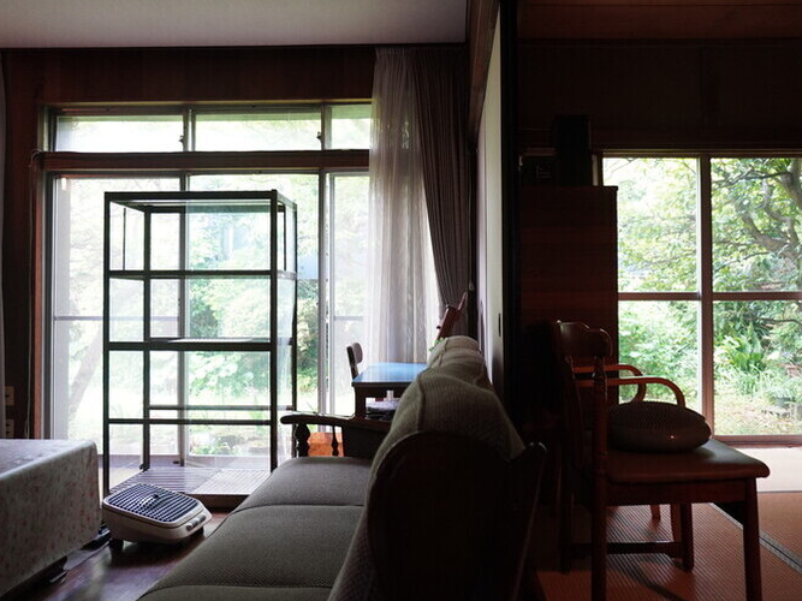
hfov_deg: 65.2
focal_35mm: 27
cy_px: 293
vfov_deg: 51.3
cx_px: 434
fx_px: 625
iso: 1600
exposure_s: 1/80
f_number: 3.5
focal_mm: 16
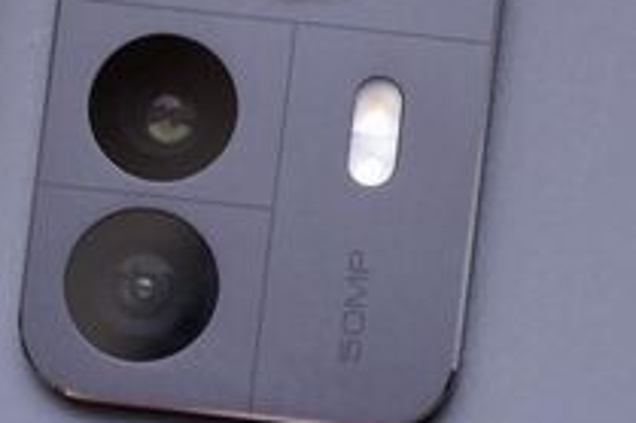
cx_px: 411
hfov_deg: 9.8
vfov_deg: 6.5
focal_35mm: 210
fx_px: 3707
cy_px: 140
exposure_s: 1/200
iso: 2500
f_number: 6.3
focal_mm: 53
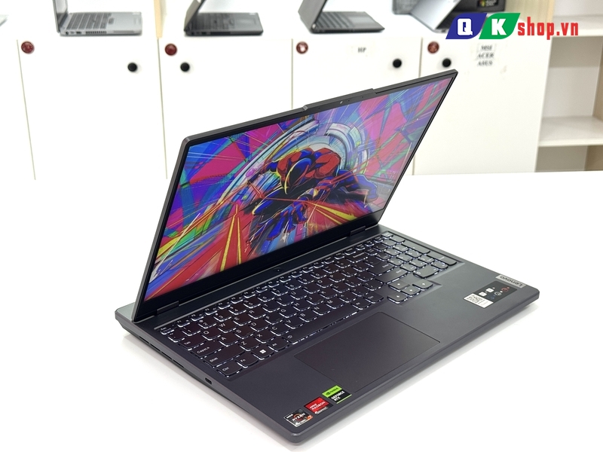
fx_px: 836
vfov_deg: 30.3
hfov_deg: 39.7
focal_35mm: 48
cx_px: 302
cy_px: 226
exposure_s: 1/121
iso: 64
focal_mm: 6.76
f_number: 1.78
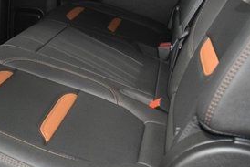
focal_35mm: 63
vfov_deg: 21.6
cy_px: 63
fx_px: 438
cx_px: -23
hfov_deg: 29.0
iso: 3200
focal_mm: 18
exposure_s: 1/50
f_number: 3.5
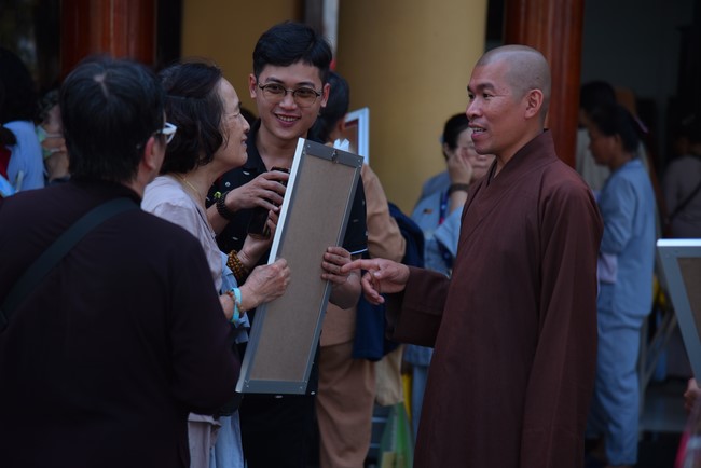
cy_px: 234
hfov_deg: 17.1
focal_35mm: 120
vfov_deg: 11.4
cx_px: 350
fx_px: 2338
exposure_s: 1/160
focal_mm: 120
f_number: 4.5
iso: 100
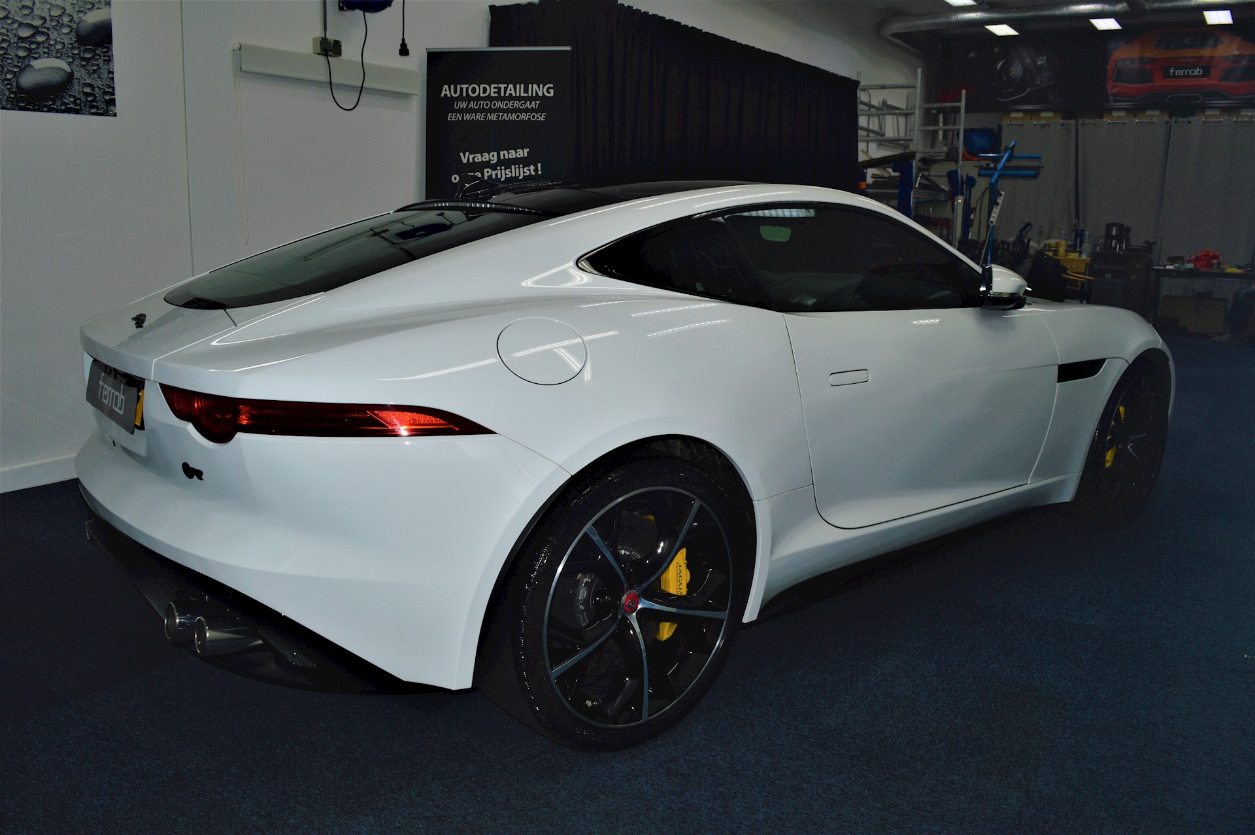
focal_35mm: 27
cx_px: 628
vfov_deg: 47.9
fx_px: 940
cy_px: 418
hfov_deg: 67.4
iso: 125
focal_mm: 18
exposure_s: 1/60
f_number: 8
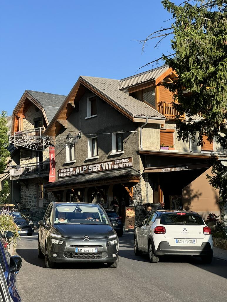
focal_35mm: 77
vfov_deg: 25.3
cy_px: 151
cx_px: 114
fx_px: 673
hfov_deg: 19.1
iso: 25
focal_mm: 9
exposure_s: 1/412
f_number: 2.8
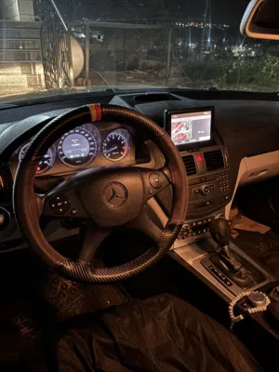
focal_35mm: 26
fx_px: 279
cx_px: 140
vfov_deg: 67.3
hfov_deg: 53.1
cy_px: 186
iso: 800
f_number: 1.6
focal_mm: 5.96
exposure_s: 1/9
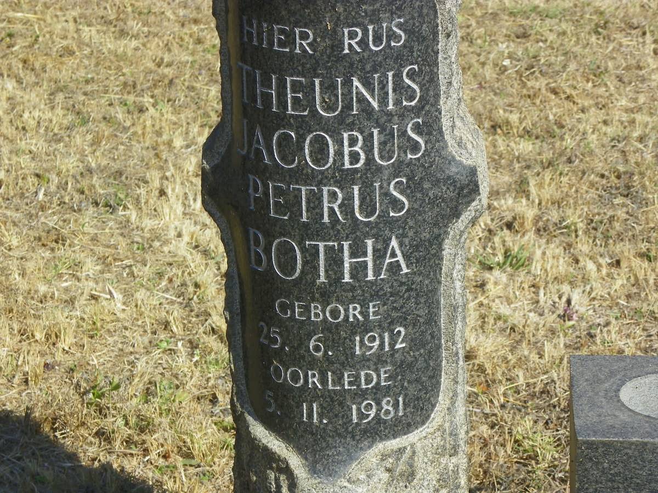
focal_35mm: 140
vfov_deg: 10.6
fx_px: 2661
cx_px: 329
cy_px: 246
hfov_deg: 14.1
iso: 64
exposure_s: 1/250
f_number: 5
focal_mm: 25
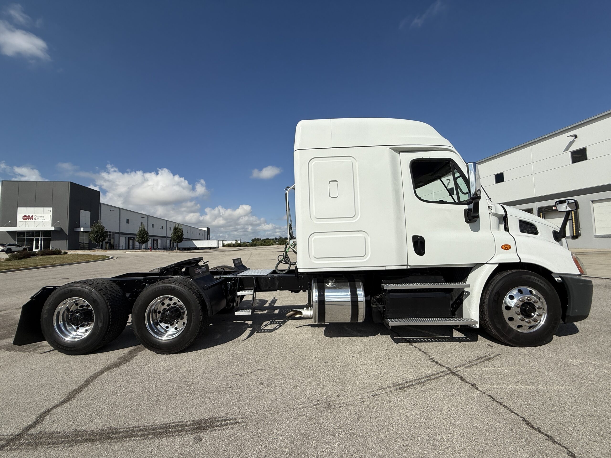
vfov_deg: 85.7
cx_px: 306
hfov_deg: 102.1
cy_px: 229
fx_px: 247
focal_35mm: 14
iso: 40
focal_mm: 2.22
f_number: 2.2
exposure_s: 1/6173
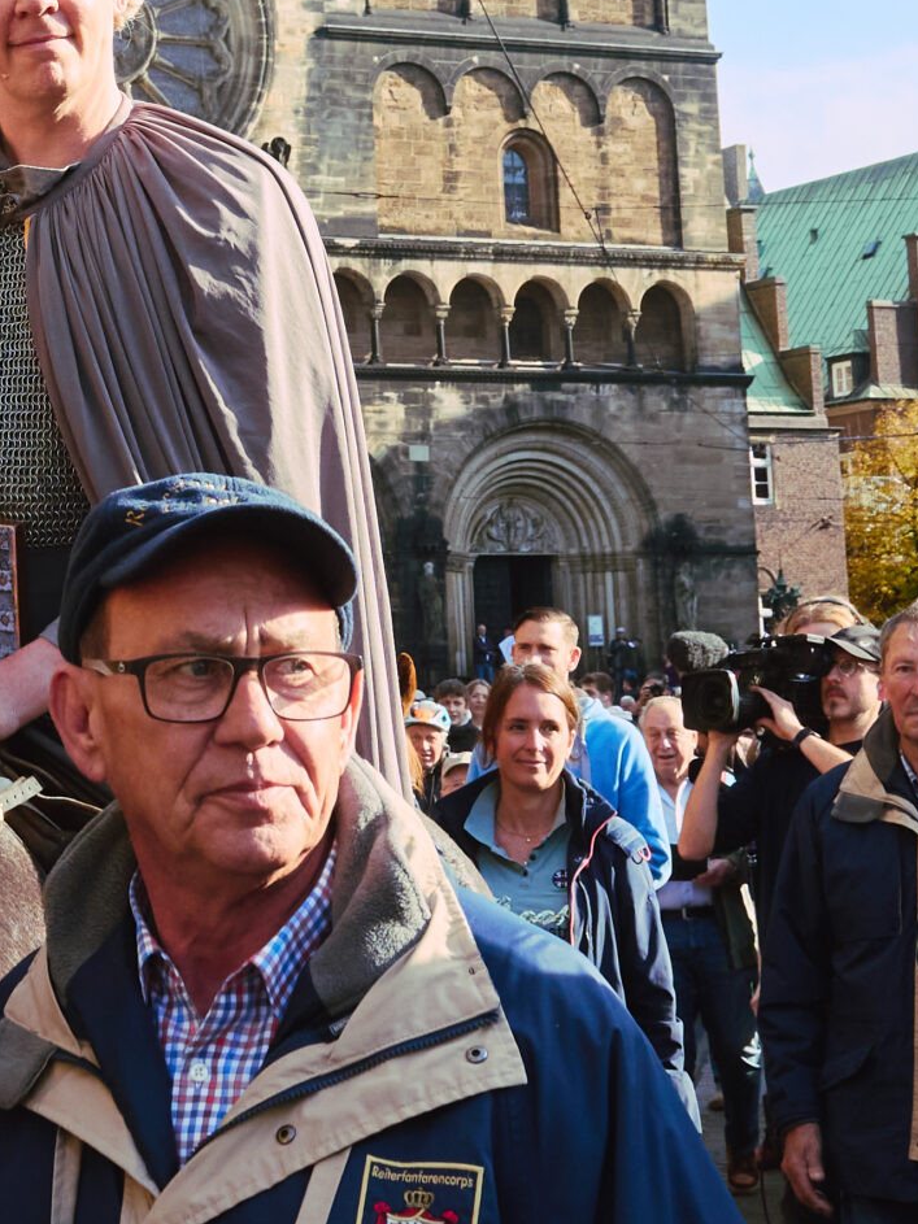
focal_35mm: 94
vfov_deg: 20.5
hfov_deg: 15.4
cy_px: 145
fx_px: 3325
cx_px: -15
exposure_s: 1/800
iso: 500
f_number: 8
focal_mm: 24
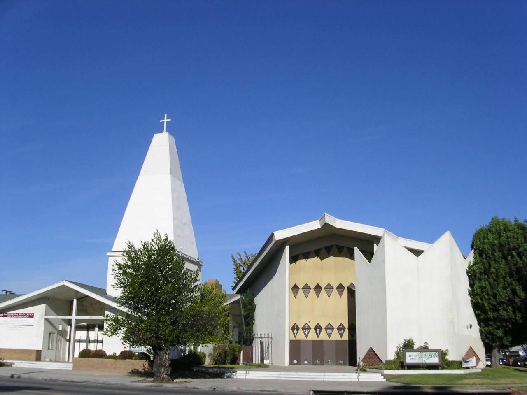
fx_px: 579
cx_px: 264
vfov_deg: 37.7
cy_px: 198
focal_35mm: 38
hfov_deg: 49.0
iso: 100
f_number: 5.6
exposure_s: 1/750
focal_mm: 7.8
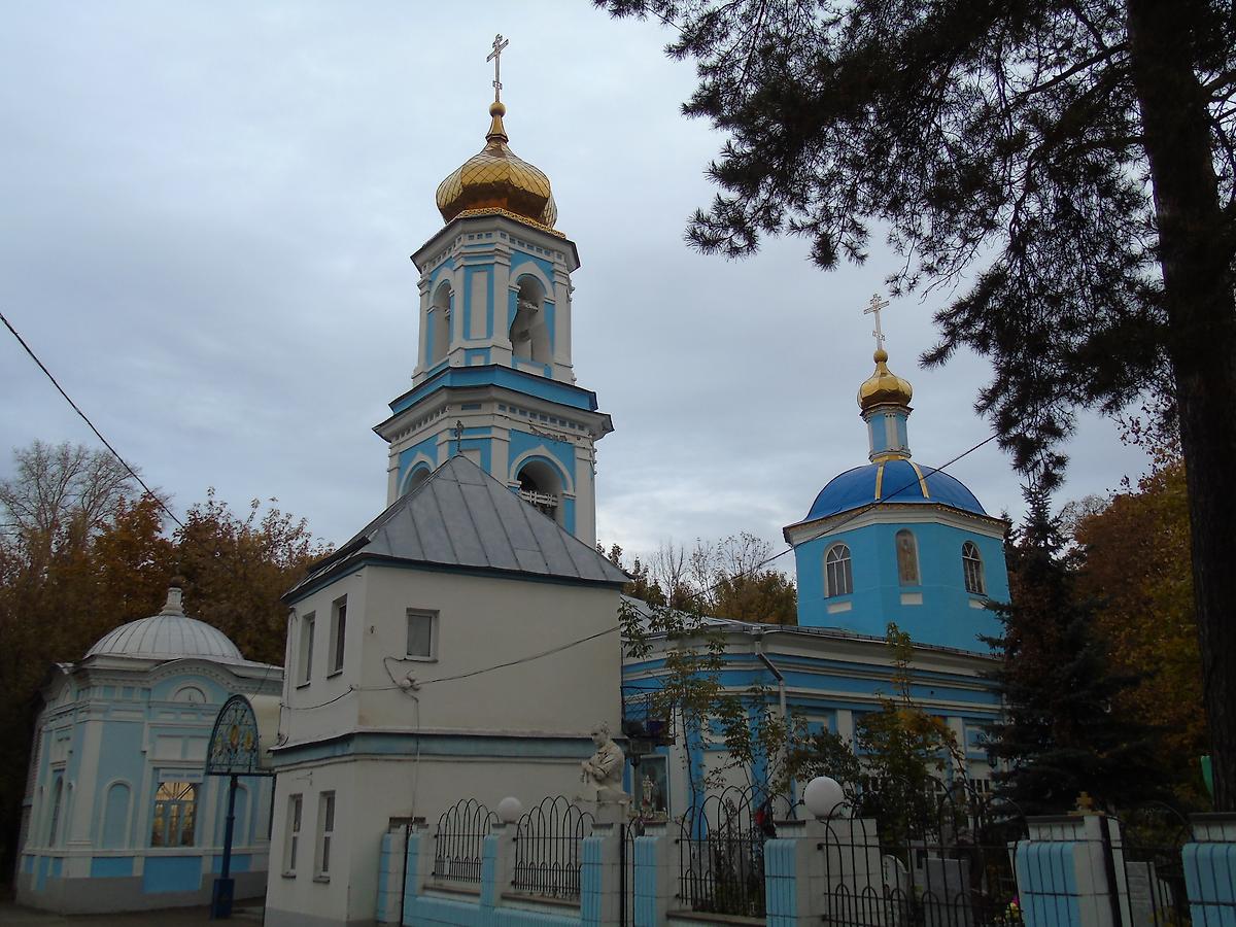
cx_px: 618
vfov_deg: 48.2
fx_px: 1035
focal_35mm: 29
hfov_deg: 61.7
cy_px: 464
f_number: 3.6
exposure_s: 1/60
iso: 80
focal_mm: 5.2
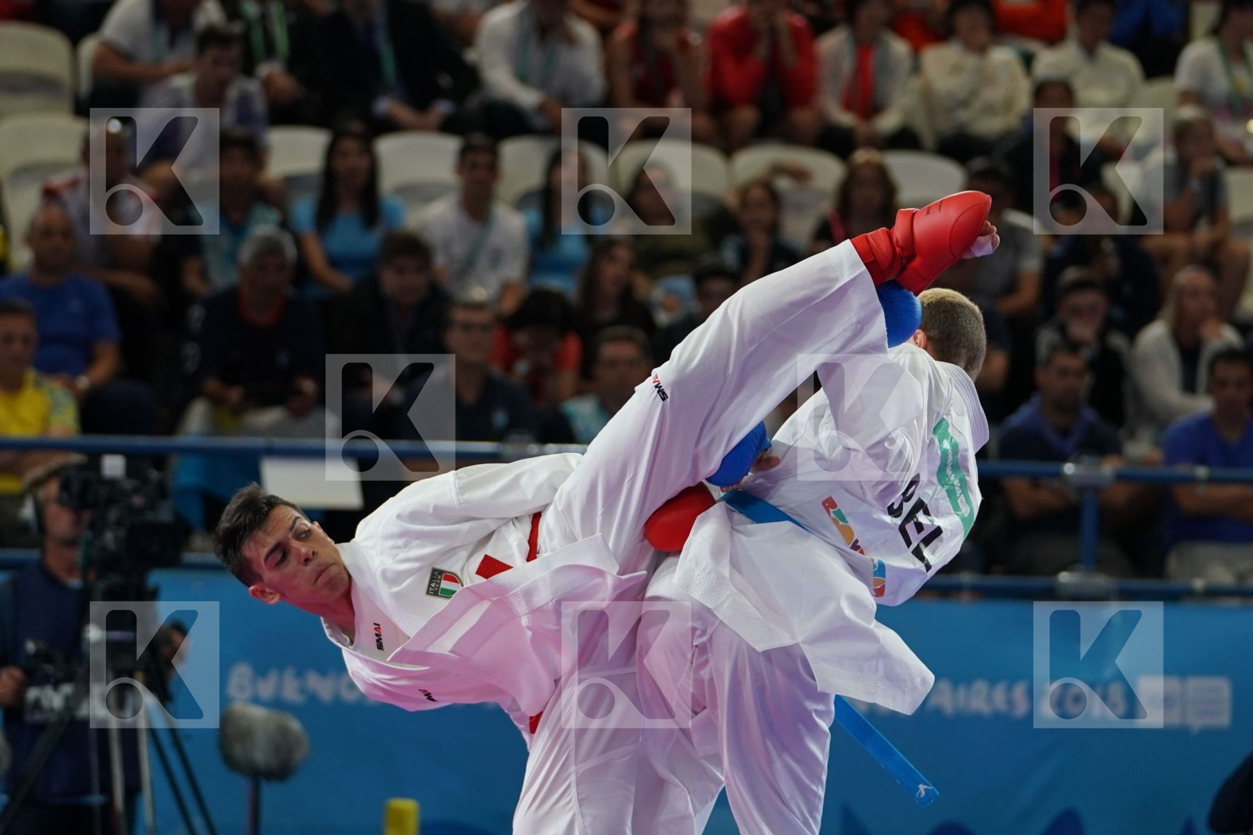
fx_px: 6404
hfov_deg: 11.2
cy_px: 418
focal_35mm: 184
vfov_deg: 7.5
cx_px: 626
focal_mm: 123
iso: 1000
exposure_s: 1/1000
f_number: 2.8
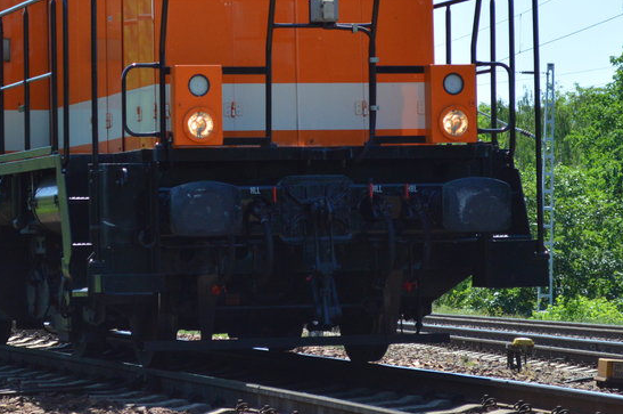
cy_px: 39
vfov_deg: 7.5
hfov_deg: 11.3
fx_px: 3129
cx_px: 142
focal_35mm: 181
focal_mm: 55
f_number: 5.6
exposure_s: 1/1000
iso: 400
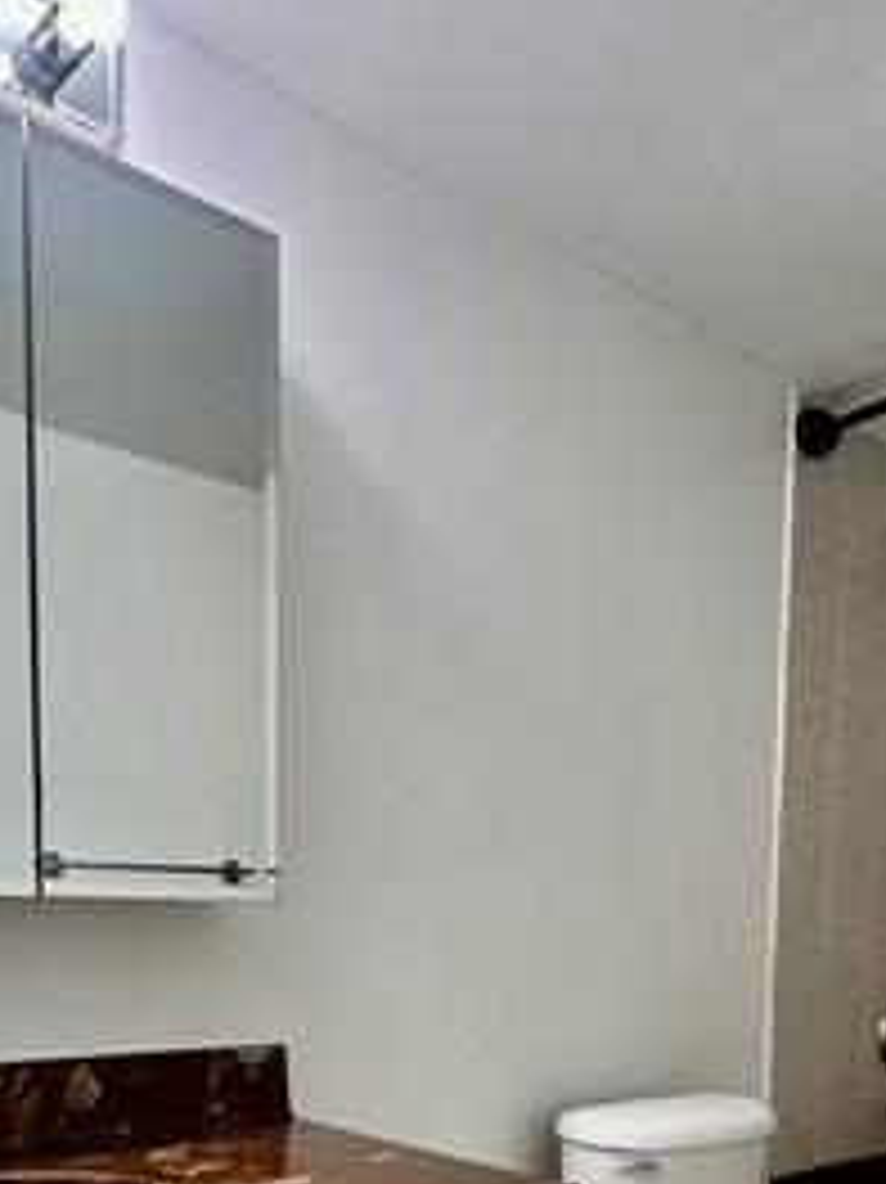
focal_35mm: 32
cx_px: 459
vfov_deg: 50.9
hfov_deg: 44.1
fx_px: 1093
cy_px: 1044
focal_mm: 2.22
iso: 125
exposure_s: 1/120
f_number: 2.2
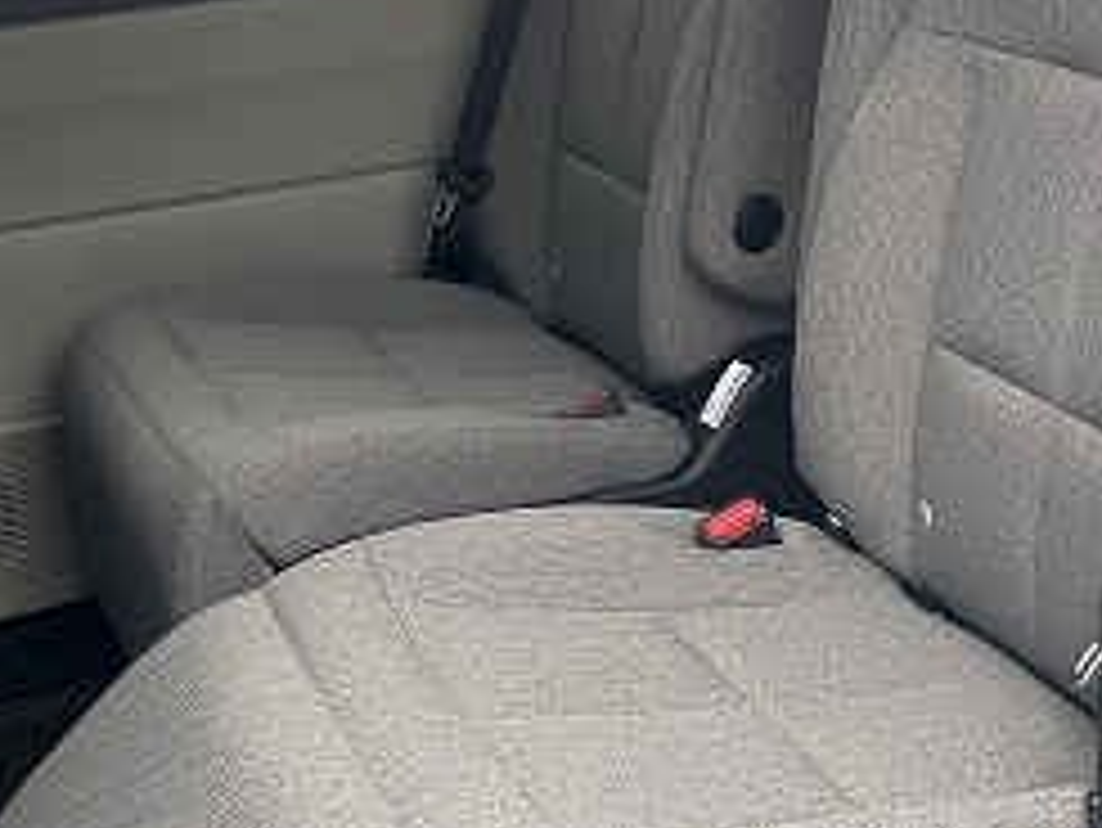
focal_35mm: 68
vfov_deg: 21.6
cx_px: 603
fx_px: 2166
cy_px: 464
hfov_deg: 28.5
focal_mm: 5.7
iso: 50
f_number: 1.5
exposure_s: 1/617
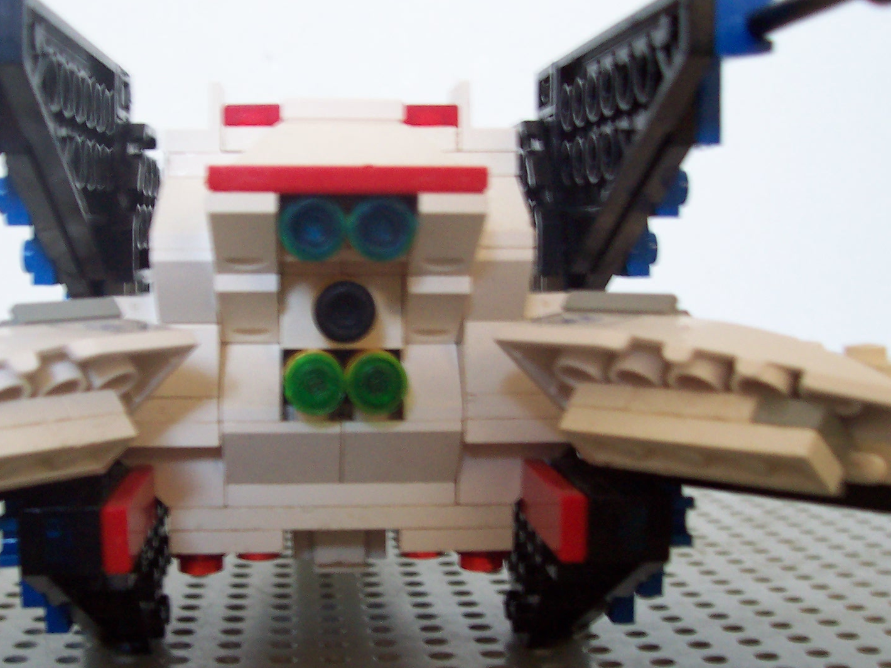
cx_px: 354
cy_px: 370
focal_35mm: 53
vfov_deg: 27.5
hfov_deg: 36.0
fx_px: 1364
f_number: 2.8
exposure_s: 1/10
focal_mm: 5.6
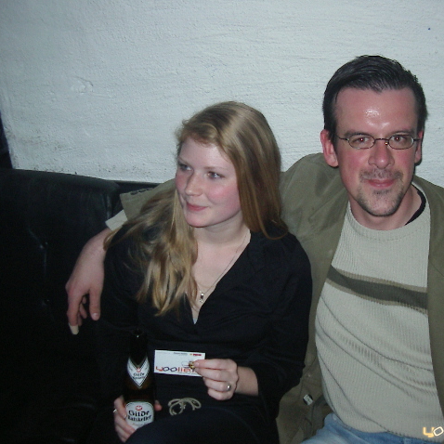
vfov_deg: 37.6
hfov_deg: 37.5
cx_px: 259
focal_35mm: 45
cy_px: 222
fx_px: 653
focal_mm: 5.8
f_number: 2.6
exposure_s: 1/60
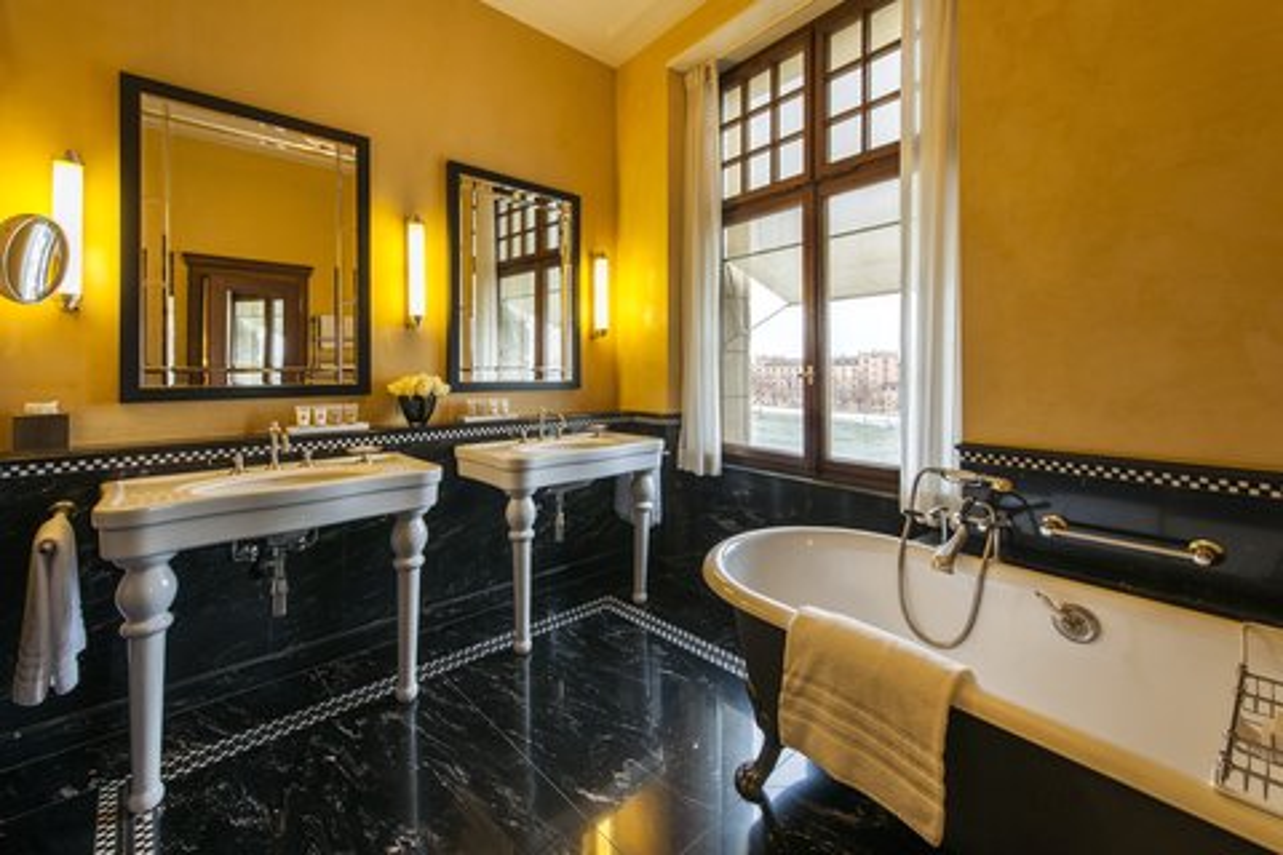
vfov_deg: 81.2
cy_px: 428
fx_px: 499
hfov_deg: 104.3
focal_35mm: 14
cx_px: 642
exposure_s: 1/20
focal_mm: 14
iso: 400
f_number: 7.1
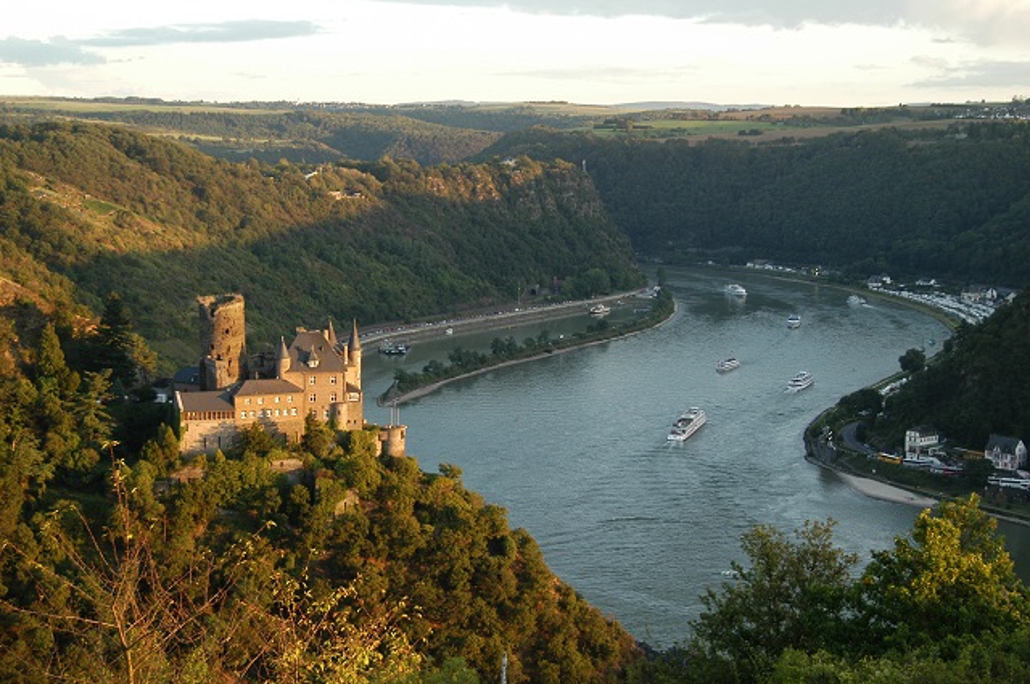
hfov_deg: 35.1
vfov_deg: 23.7
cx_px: 515
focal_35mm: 57
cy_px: 342
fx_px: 1629
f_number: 5
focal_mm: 38
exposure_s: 1/100
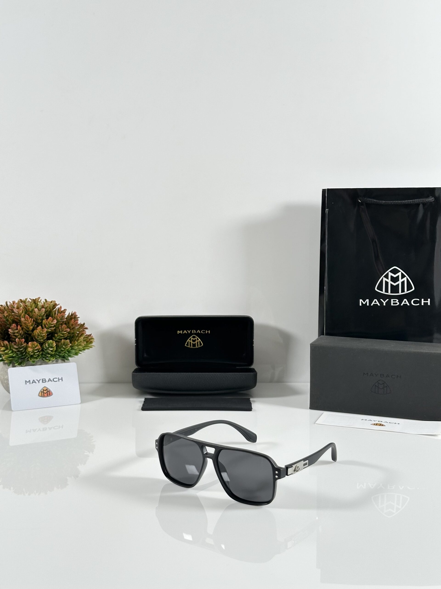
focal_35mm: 48
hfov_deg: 30.3
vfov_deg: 39.7
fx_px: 815
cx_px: 220
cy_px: 294
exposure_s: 1/100
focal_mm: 6.86
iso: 100
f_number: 1.78
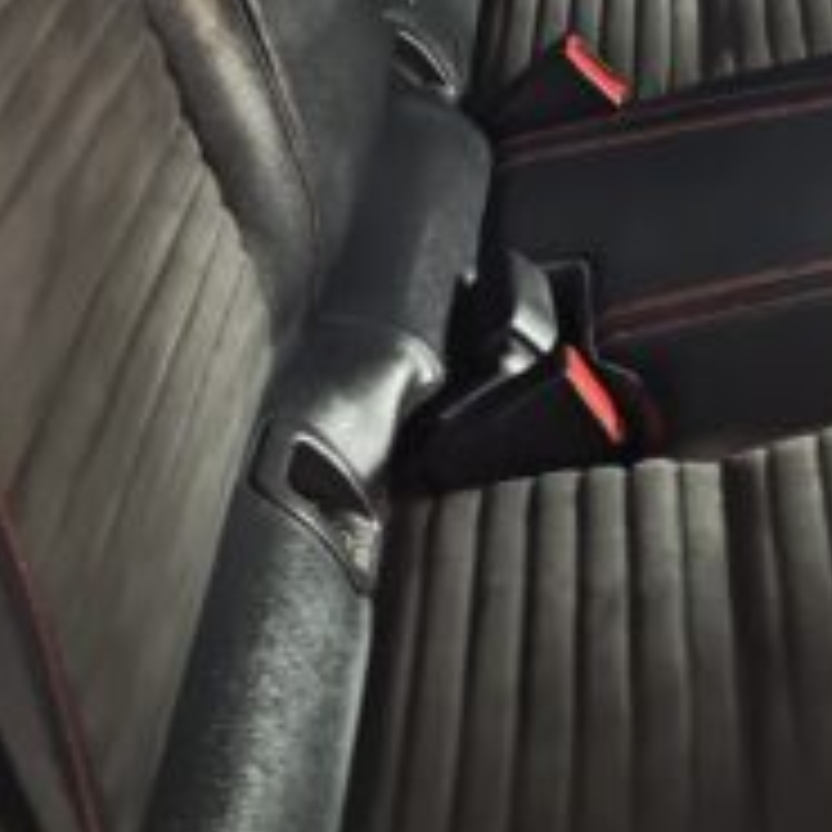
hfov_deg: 19.0
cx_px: 895
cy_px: -463
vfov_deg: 17.5
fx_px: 2393
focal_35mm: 88
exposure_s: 1/25
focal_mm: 6.55
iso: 1250
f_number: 1.62
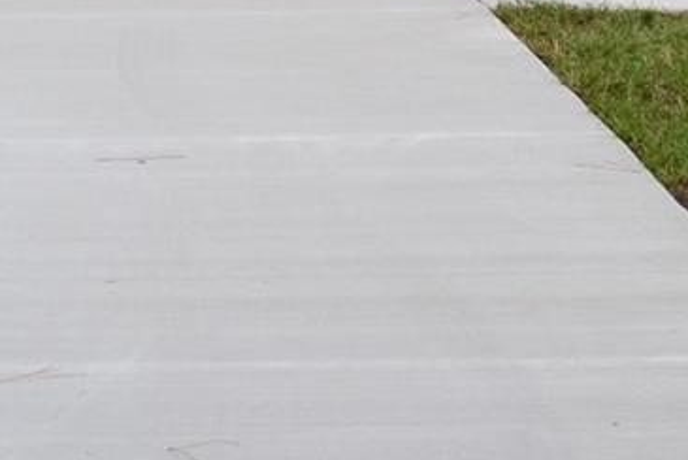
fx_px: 3768
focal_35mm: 197
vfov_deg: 7.0
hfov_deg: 10.4
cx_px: 481
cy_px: 19
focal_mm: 30
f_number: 10
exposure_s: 1/200
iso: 400
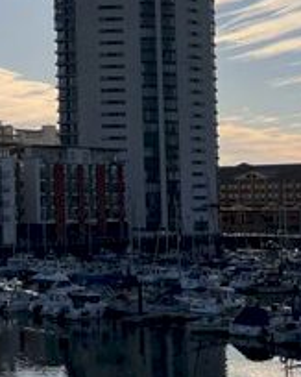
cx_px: -257
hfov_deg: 15.1
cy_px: 147
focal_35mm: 87
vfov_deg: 22.0
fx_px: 970
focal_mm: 5.1
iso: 50
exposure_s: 1/9901
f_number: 1.6
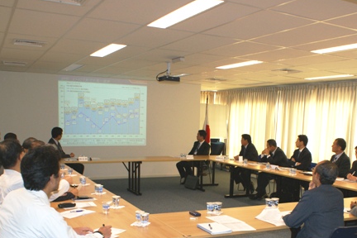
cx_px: 218
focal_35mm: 40
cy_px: 157
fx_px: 397
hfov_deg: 48.1
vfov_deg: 33.1
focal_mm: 18
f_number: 5.6
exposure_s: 1/60
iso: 400
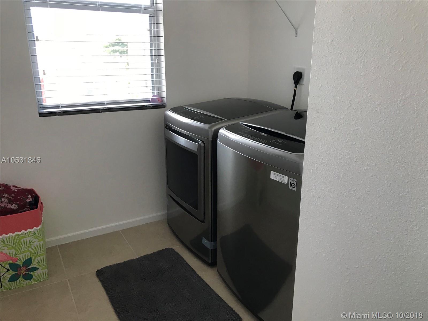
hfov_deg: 63.4
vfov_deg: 49.7
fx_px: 346
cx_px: 214
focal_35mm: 28
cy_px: 160
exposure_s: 1/30
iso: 20
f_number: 1.8
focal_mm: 3.99
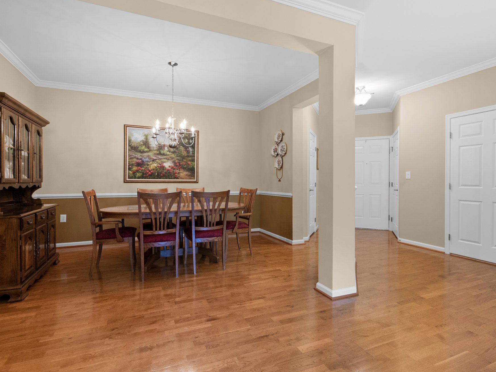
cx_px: 250
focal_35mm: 18
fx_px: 258
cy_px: 186
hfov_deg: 87.8
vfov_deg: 71.6
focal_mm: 16
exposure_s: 1/2.5
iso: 250
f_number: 8
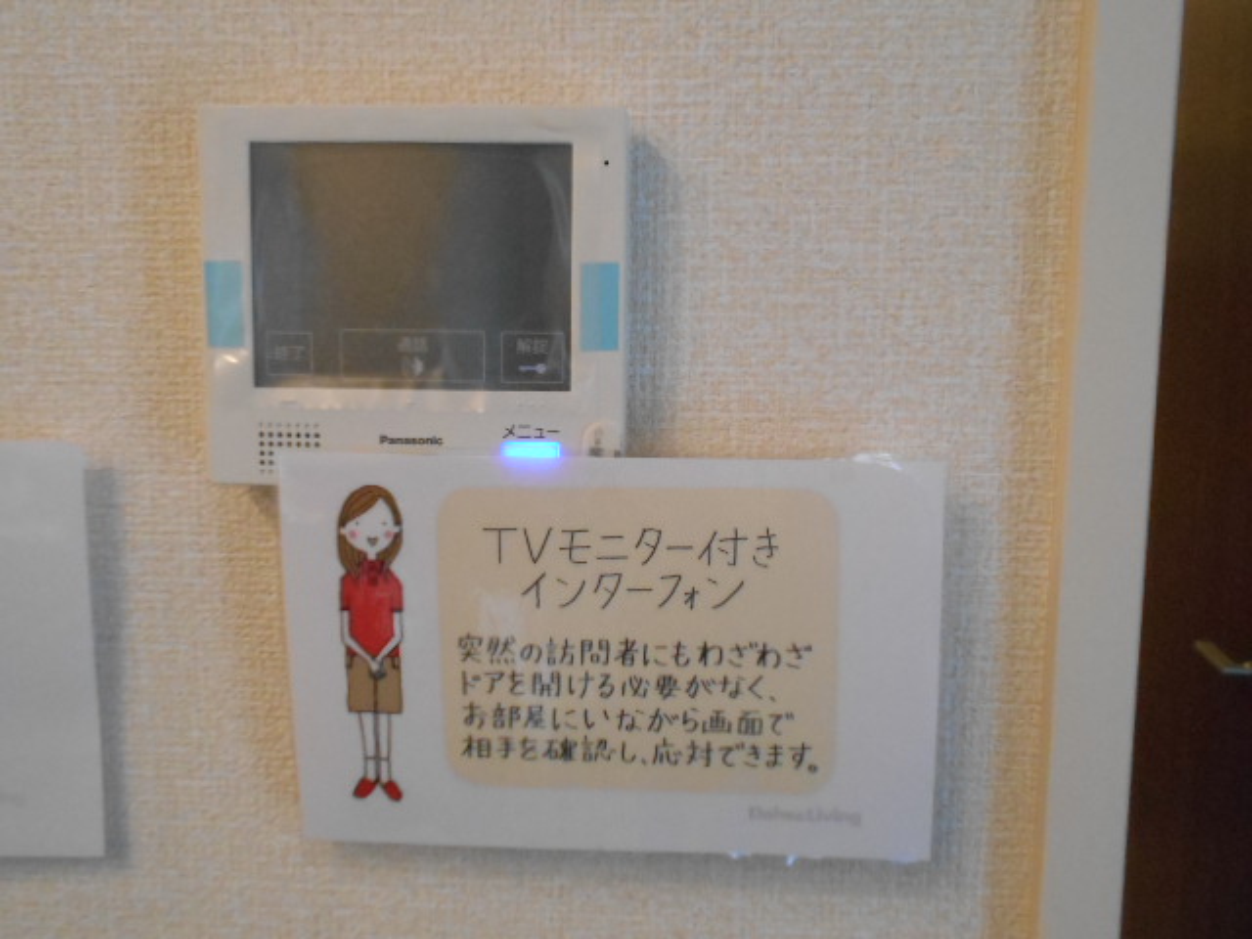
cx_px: 626
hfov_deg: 54.0
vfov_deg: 41.8
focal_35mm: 34
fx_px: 1230
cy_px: 470
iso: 800
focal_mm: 5.8
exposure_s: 1/80
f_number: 3.6
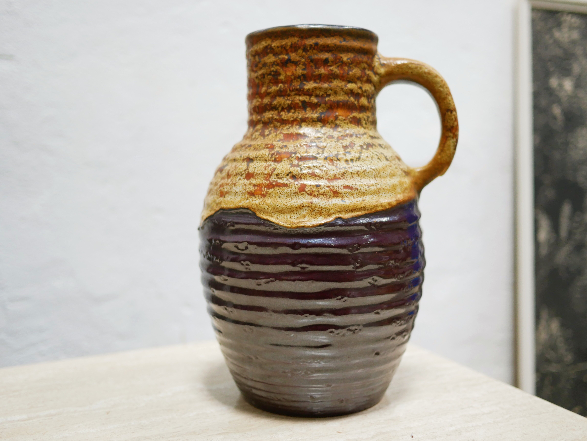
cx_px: 294
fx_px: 679
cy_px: 220
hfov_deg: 46.8
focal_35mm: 40
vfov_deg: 36.0
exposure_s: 1/60
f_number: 1.7
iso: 400
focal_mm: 20
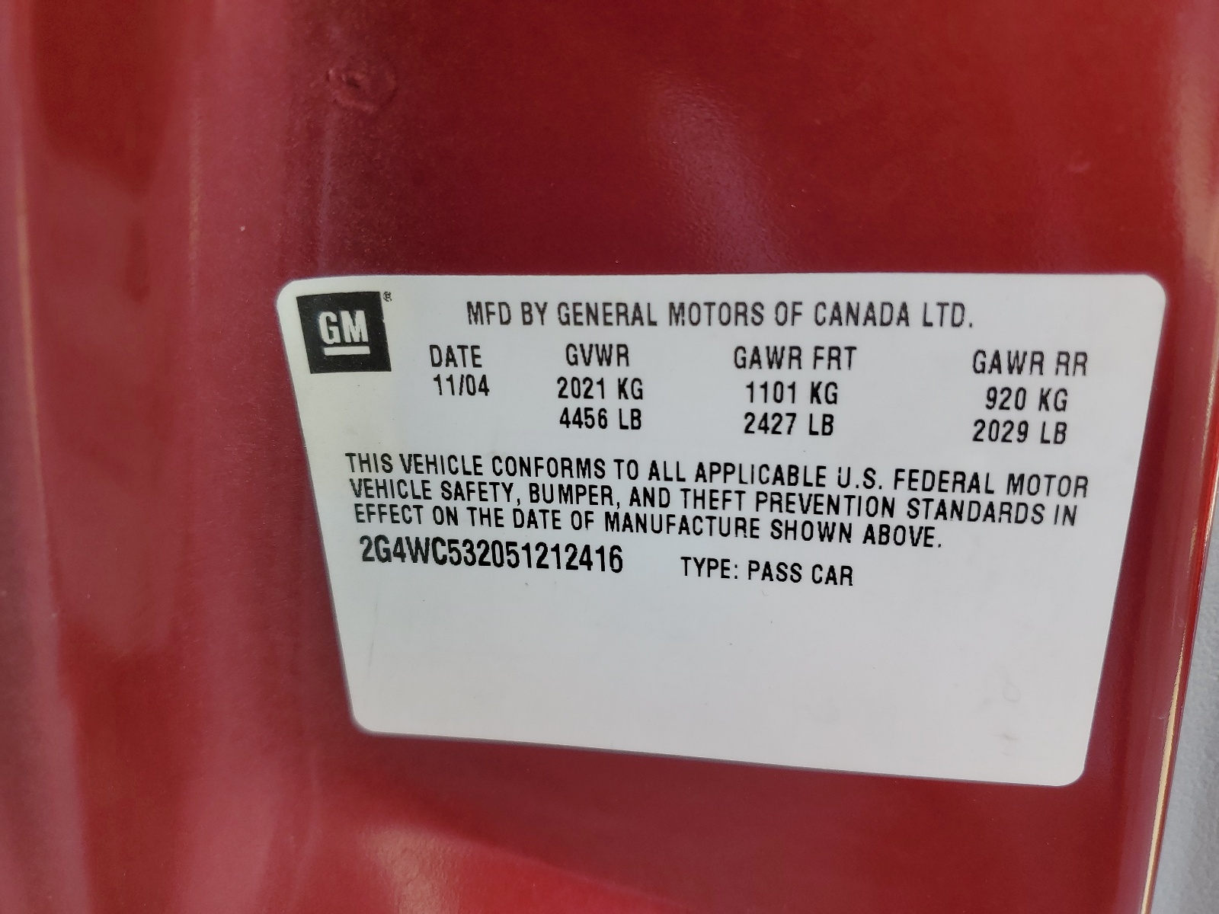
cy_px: 457
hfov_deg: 67.3
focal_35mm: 26
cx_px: 610
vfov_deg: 53.1
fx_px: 916
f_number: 1.5
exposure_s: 1/256
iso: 50
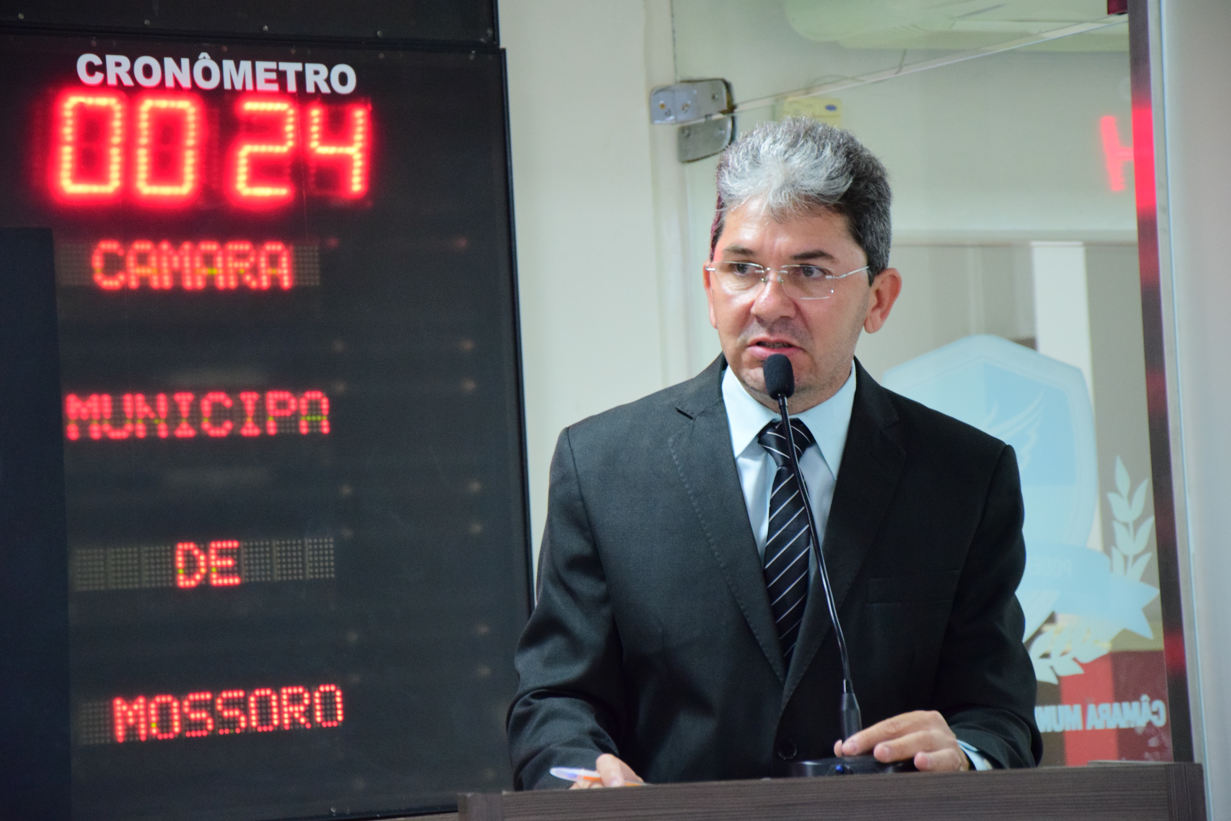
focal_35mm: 138
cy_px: 410
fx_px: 4718
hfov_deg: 14.9
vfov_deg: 9.9
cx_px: 616
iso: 2000
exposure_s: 1/60
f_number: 5.6
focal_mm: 92
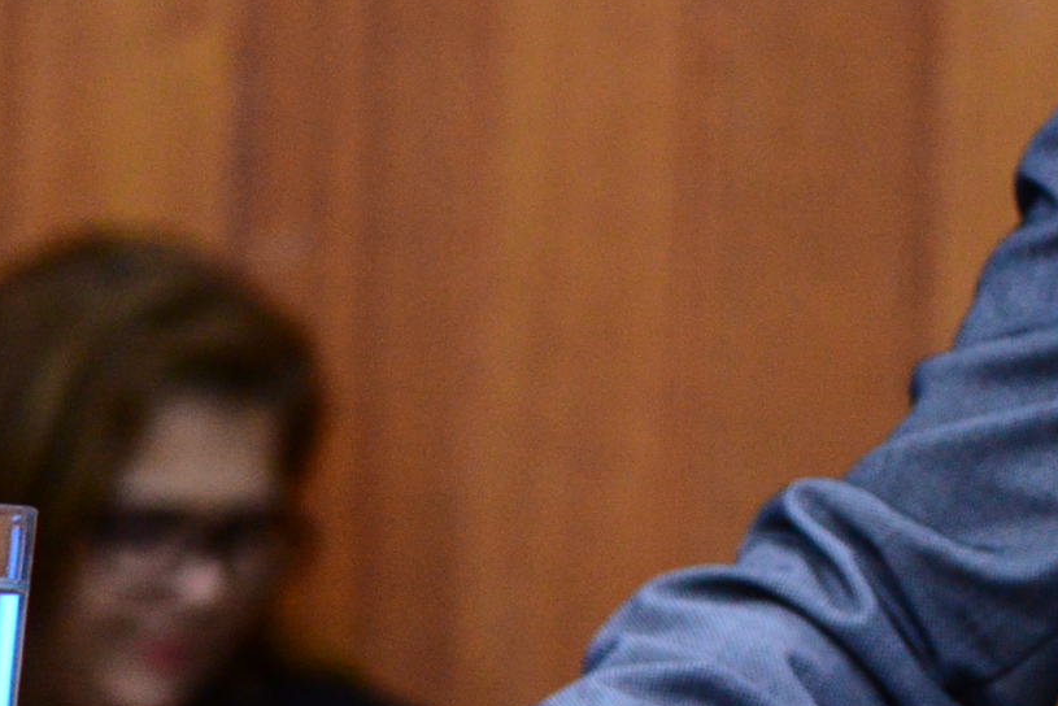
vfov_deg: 3.1
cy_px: 71
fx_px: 13023
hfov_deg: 4.6
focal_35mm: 443
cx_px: 1816
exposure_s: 1/80
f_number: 4.5
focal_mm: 120
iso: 2500
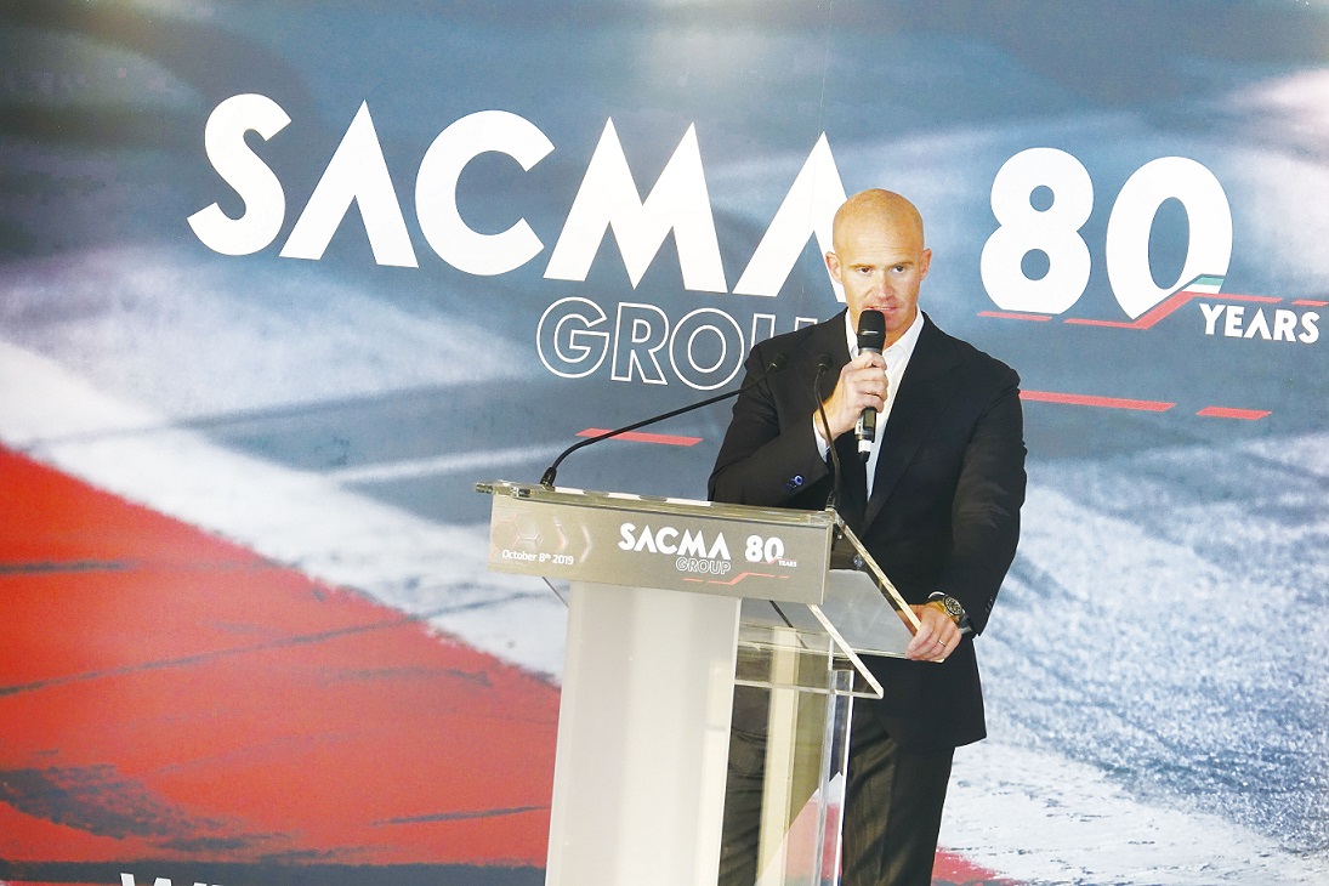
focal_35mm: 184
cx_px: 664
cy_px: 443
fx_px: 6792
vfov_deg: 7.5
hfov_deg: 11.2
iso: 800
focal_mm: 67.46
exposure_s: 1/125
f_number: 4
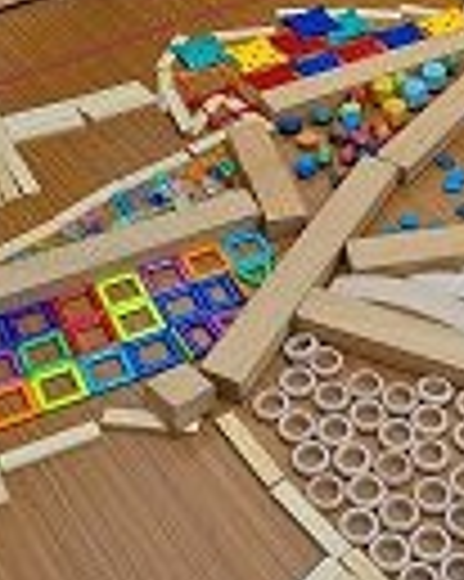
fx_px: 1220
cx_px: 324
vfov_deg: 25.7
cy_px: 27
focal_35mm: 71
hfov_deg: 21.4
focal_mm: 5.54
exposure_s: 1/60
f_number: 1.8
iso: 64
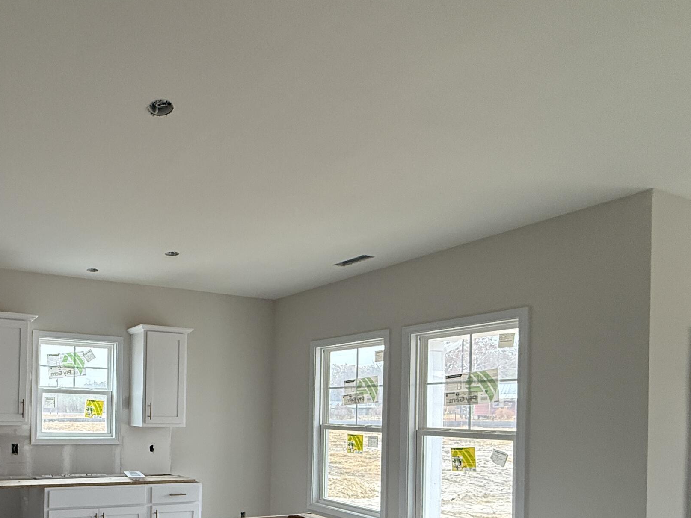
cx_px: 105
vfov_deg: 50.2
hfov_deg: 59.9
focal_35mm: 26
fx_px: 519
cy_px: 407
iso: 200
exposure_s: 1/99
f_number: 2.2
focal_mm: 2.22
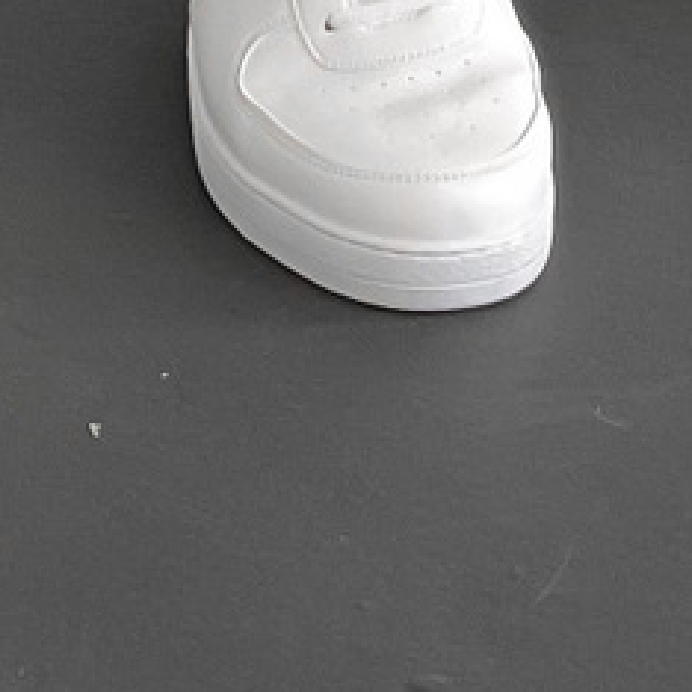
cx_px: 822
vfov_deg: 8.5
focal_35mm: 175
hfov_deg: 9.9
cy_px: -1351
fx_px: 3958
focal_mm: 3
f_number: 1.8
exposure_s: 1/120
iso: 64
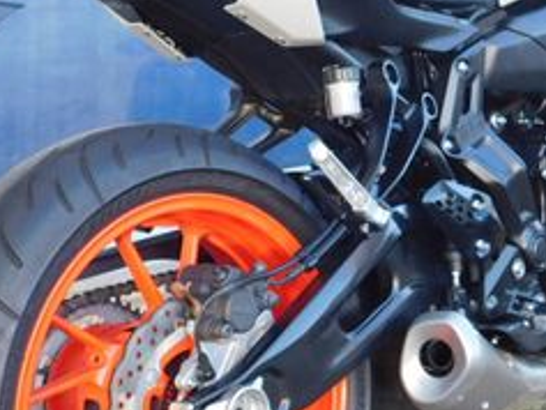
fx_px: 1278
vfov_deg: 18.2
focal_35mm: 81
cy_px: 129
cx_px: 267
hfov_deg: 24.1
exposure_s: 1/30
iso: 125
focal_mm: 5.3
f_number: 3.2
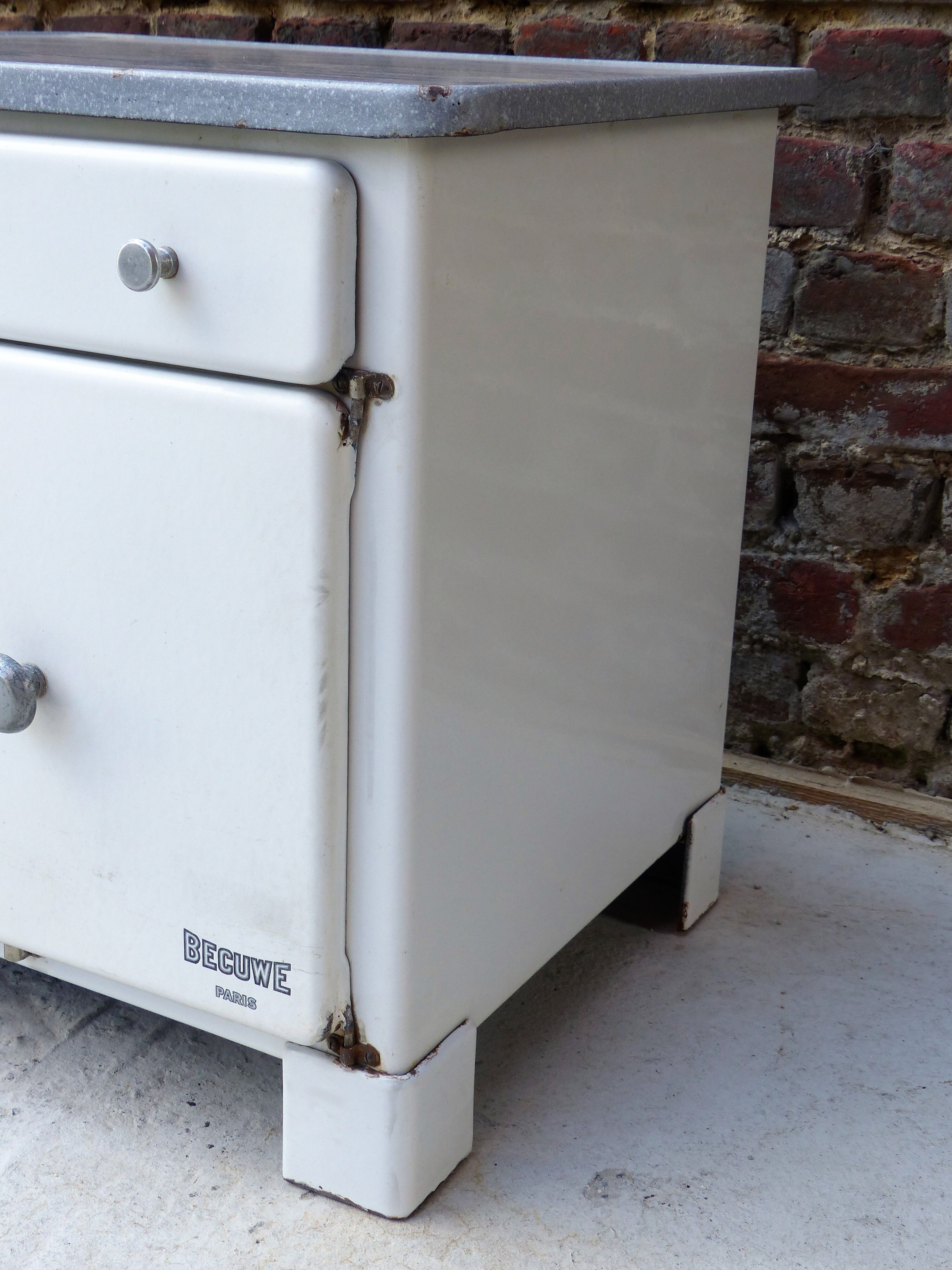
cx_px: 476
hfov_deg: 29.7
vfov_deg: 38.9
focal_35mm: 49
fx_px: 1797
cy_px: 635
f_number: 4
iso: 100
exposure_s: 1/125
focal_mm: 8.4
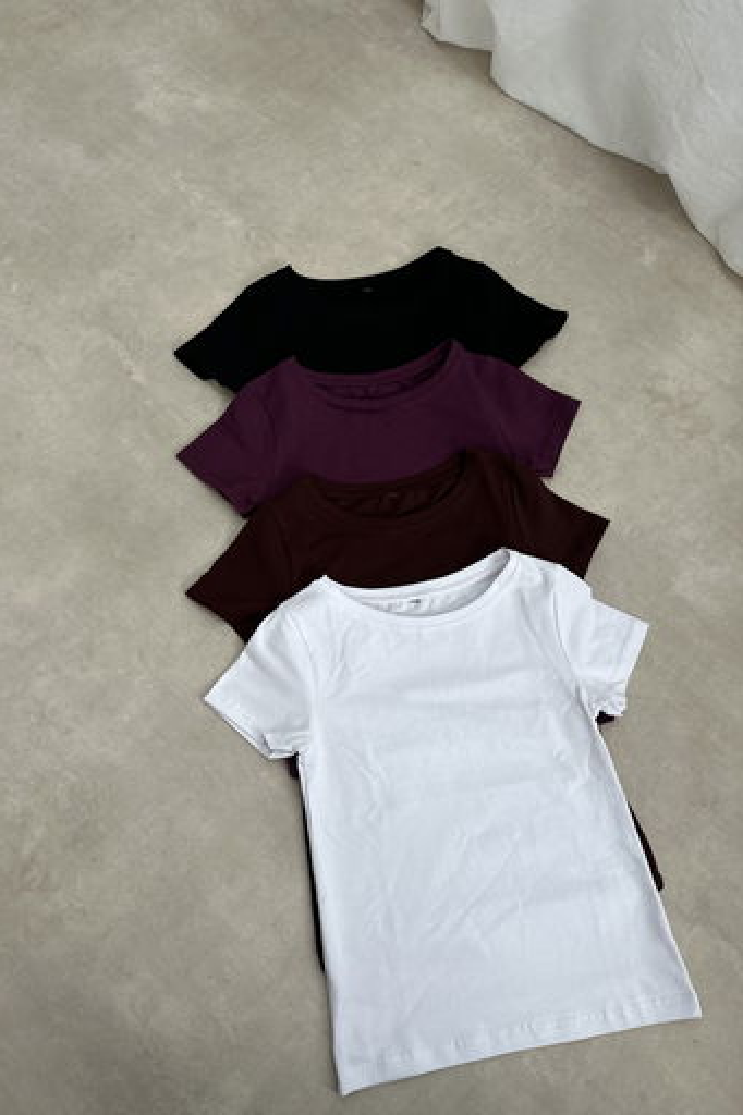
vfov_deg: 69.4
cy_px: 546
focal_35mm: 26
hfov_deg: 49.3
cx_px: 309
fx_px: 805
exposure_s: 1/100
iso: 64
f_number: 1.78
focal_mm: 6.86
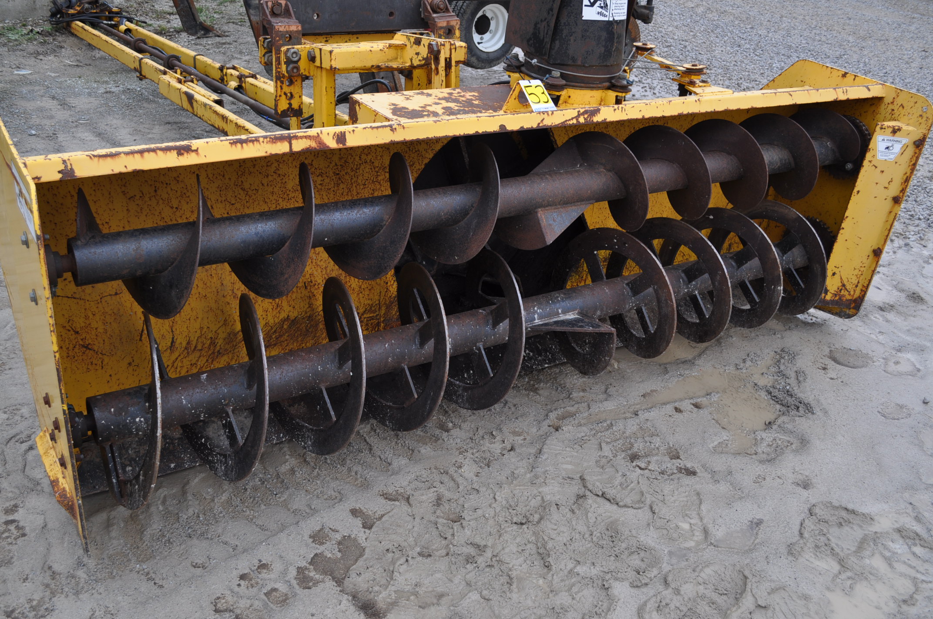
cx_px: 466
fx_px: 854
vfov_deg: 39.9
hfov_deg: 57.3
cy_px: 310
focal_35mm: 33
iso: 200
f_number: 6.3
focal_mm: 22
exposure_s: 1/160
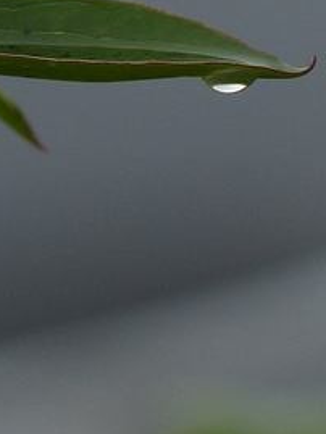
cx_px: -357
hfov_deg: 0.6
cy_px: -235
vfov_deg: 0.8
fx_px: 31706
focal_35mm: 2527
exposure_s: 1/500
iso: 100
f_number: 4
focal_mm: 108
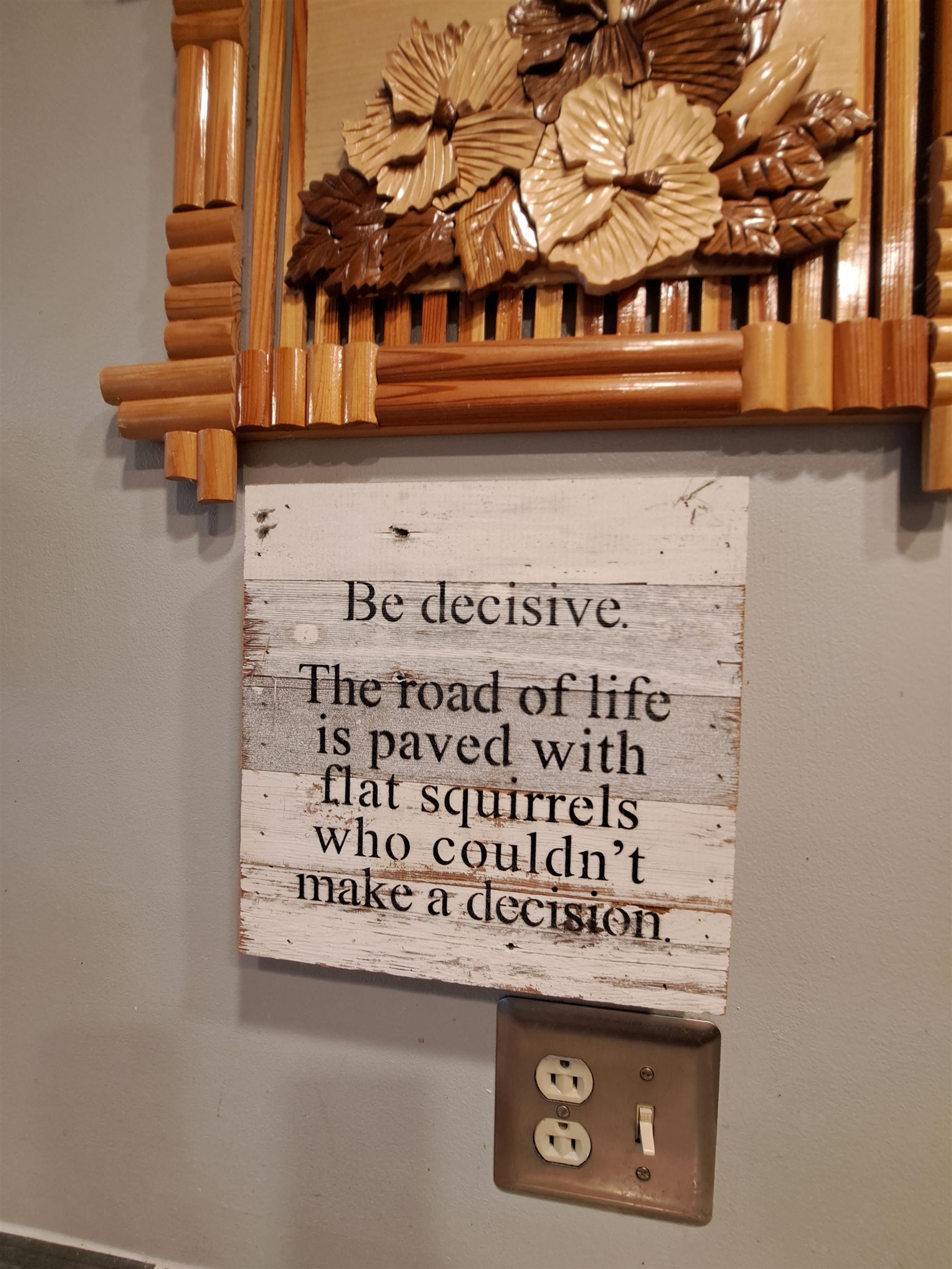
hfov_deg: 89.9
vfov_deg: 106.2
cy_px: 634
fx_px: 477
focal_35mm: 13
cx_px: 476
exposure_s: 1/40
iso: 125
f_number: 2.2
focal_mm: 1.74
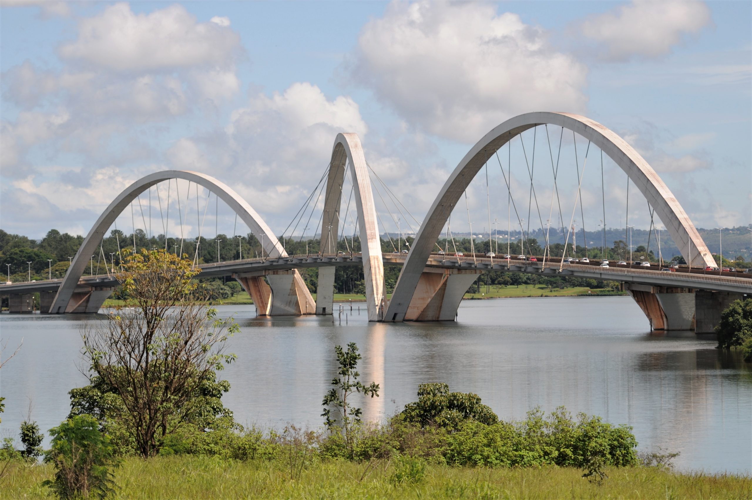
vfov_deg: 8.1
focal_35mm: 168
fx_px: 3505
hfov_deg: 12.2
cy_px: 250
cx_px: 376
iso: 200
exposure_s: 1/4000
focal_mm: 112
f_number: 2.8
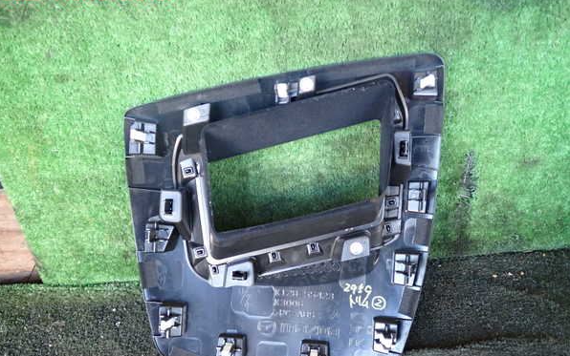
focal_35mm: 32
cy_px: 196
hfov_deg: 59.6
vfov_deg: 39.4
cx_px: 284
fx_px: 497
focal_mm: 5.4
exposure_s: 1/30
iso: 250
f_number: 2.3
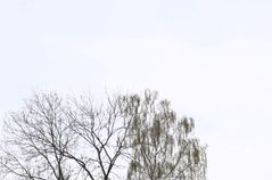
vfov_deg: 12.1
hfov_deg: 17.1
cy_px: 331
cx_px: 455
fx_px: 776
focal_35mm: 103
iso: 100
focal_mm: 24
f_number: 6.3
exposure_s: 1/160
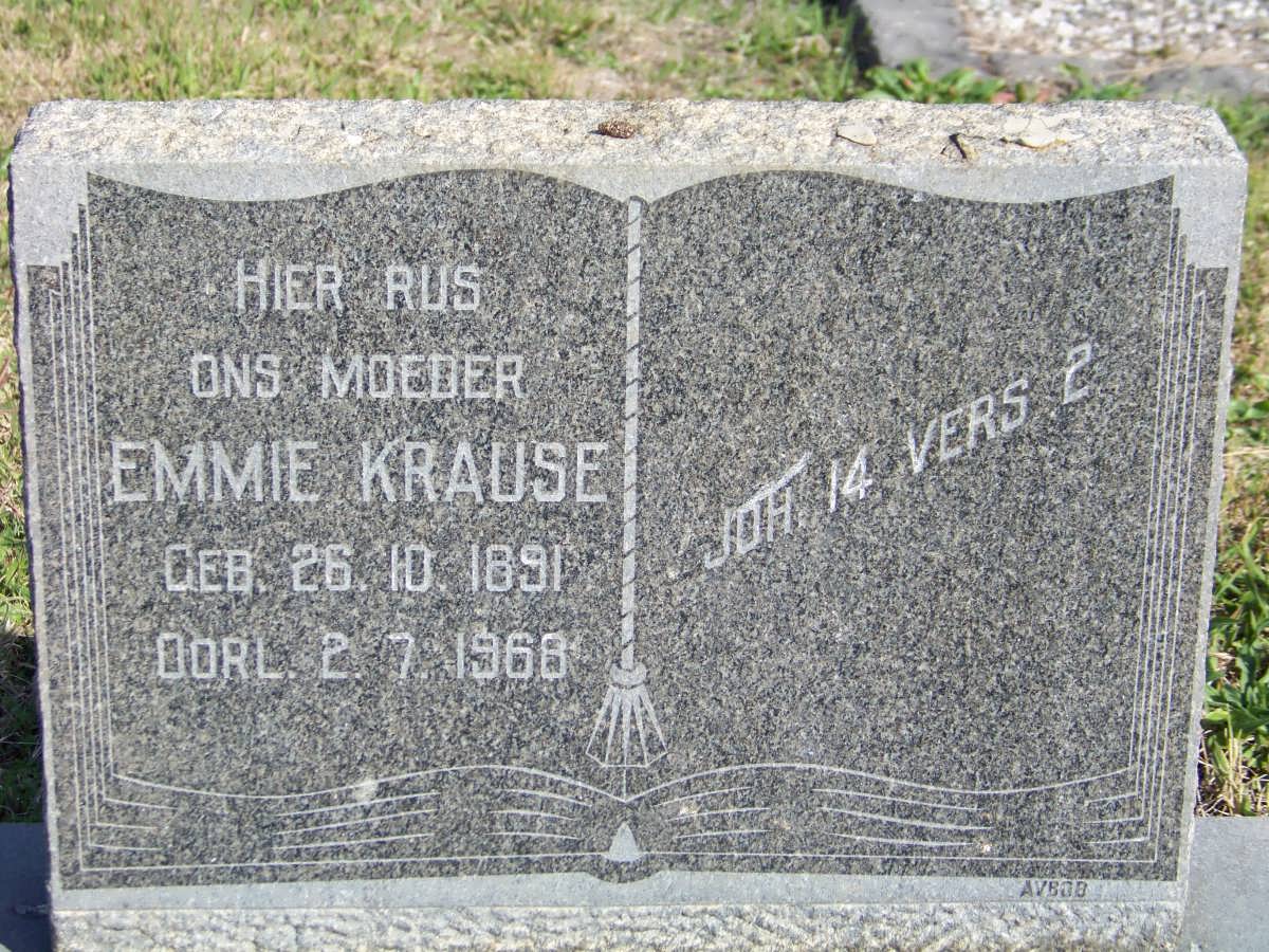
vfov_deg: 18.9
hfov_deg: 25.0
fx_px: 2859
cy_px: 476
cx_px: 634
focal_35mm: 78
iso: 64
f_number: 3.2
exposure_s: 1/640
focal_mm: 13.2
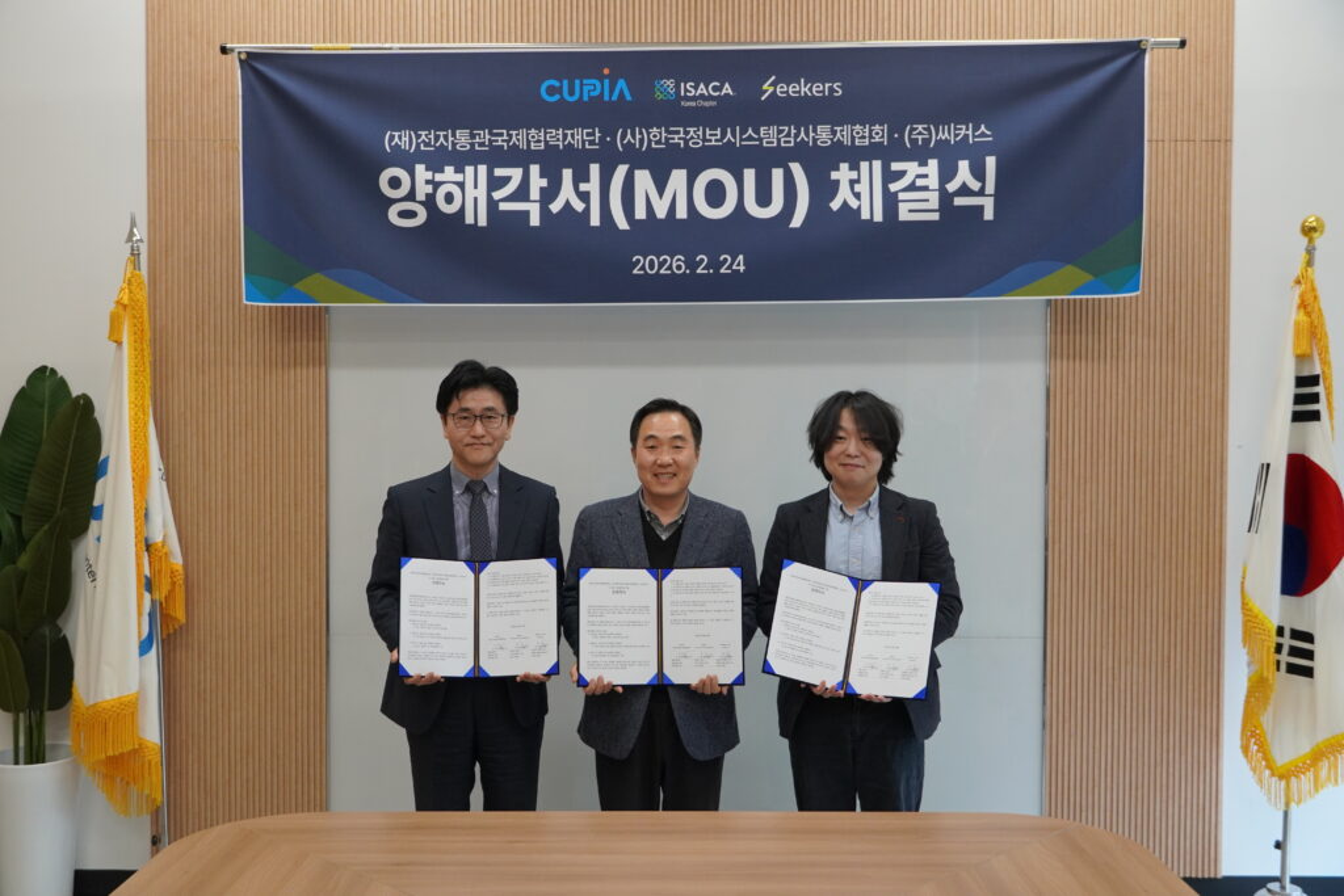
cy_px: 448
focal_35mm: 38
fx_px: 1400
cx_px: 672
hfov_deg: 51.3
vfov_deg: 35.5
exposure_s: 1/160
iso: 1000
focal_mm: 25
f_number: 4
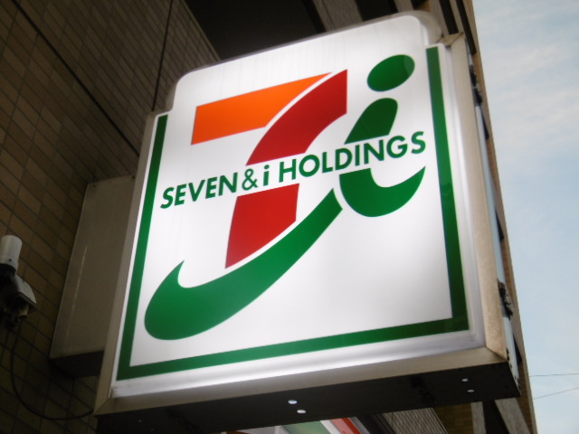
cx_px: 290
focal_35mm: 51
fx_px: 853
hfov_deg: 37.5
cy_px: 217
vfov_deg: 28.6
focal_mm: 9.2
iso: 100
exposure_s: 1/60
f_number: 4
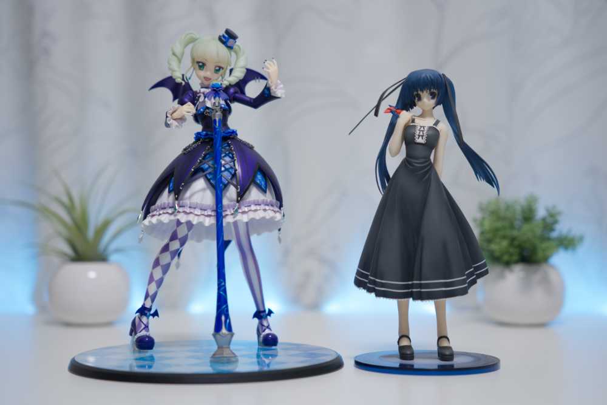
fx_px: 1180
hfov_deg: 28.8
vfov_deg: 19.5
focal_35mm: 70
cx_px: 304
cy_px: 202
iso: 640
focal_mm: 70
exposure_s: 1/125
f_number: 2.8
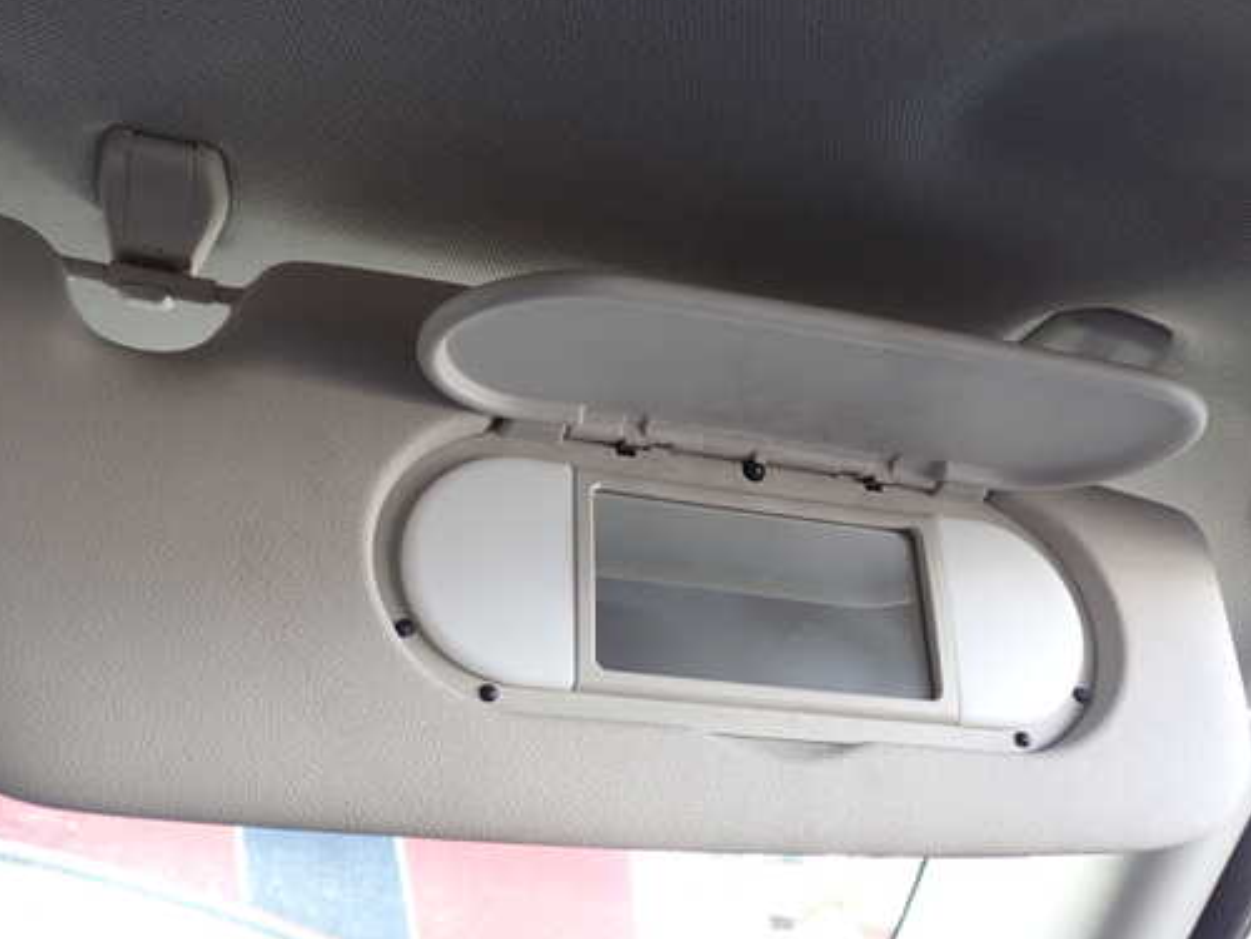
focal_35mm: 36
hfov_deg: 51.3
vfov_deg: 39.7
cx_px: 573
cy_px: 463
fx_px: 1301
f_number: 2.3
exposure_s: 1/60
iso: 125
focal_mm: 5.4
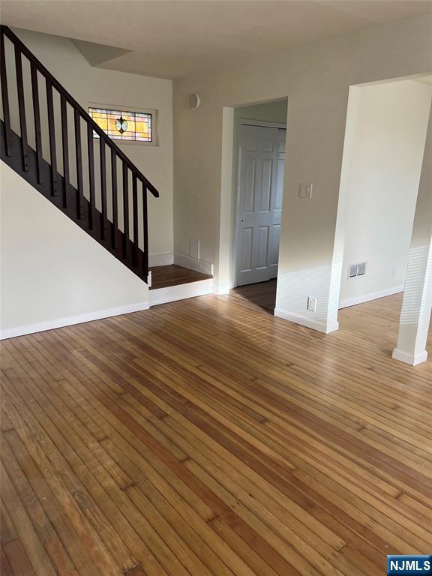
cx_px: 216
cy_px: 288
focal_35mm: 26
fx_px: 433
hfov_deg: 53.1
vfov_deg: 67.3
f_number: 1.5
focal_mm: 5.7
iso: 40
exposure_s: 1/121
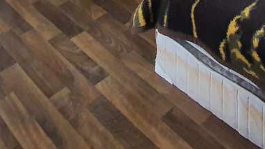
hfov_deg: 37.0
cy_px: -200
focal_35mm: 56
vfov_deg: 14.6
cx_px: 166
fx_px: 393
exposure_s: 1/50
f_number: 2.2
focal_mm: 1.8
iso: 200
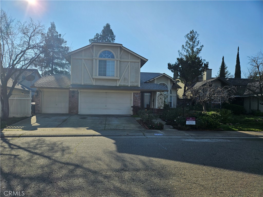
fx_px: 175
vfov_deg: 58.9
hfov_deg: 73.9
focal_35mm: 23
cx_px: 132
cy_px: 98
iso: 25
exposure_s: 1/2797
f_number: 1.8
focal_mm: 5.4
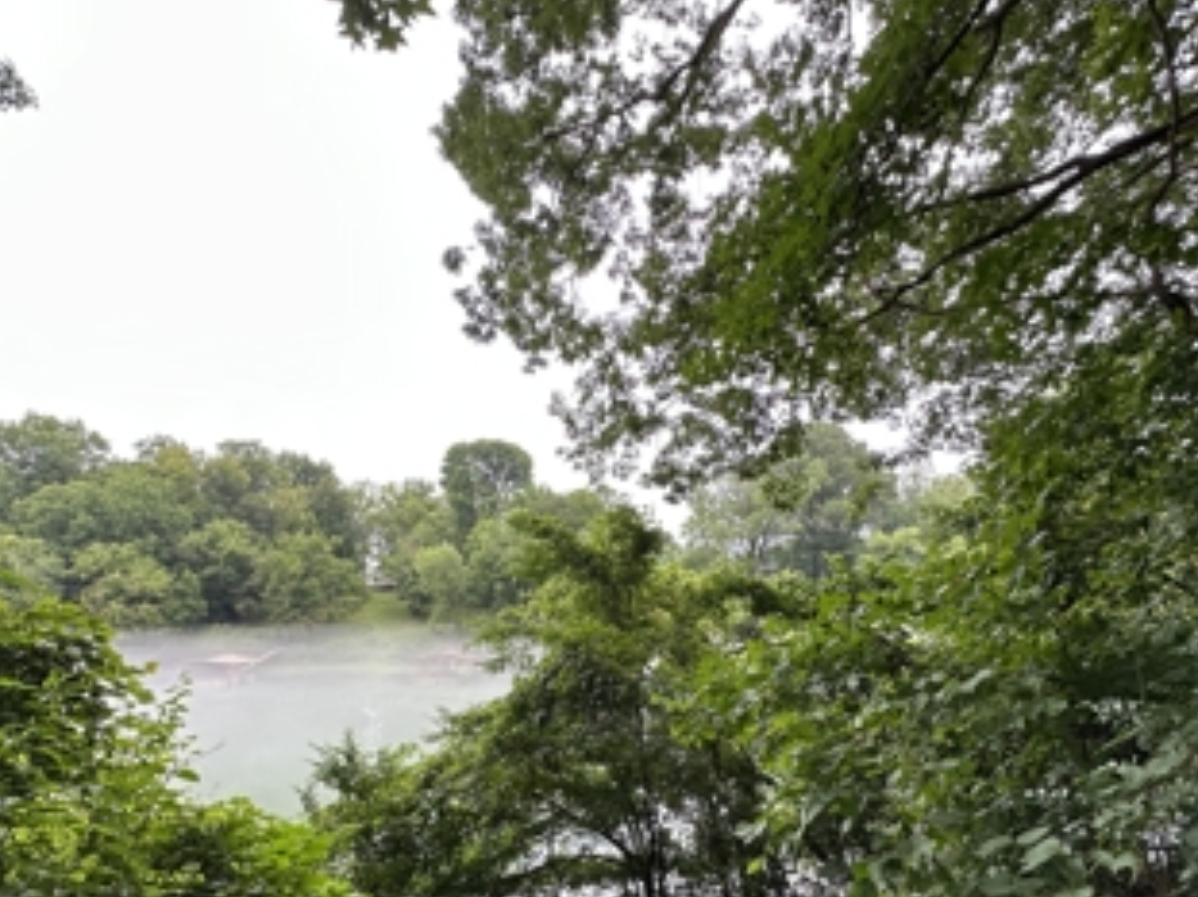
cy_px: 547
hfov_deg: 87.8
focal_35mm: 18
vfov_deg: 70.7
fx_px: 623
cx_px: 582
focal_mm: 2.22
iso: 100
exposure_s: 1/99
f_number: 2.2
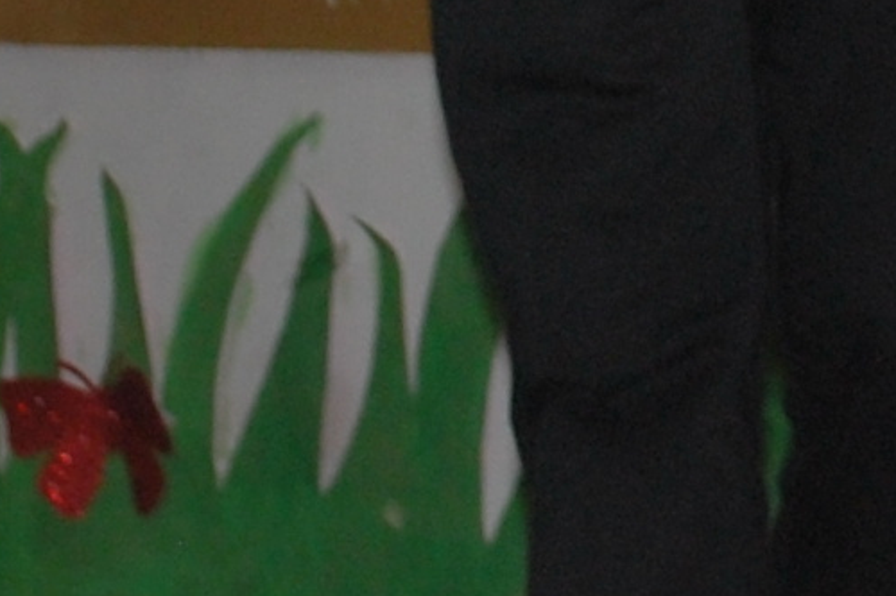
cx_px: 1407
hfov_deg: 5.5
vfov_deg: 3.6
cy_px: -1034
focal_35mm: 372
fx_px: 9255
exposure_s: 1/60
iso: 220
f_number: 4.8
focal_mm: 32
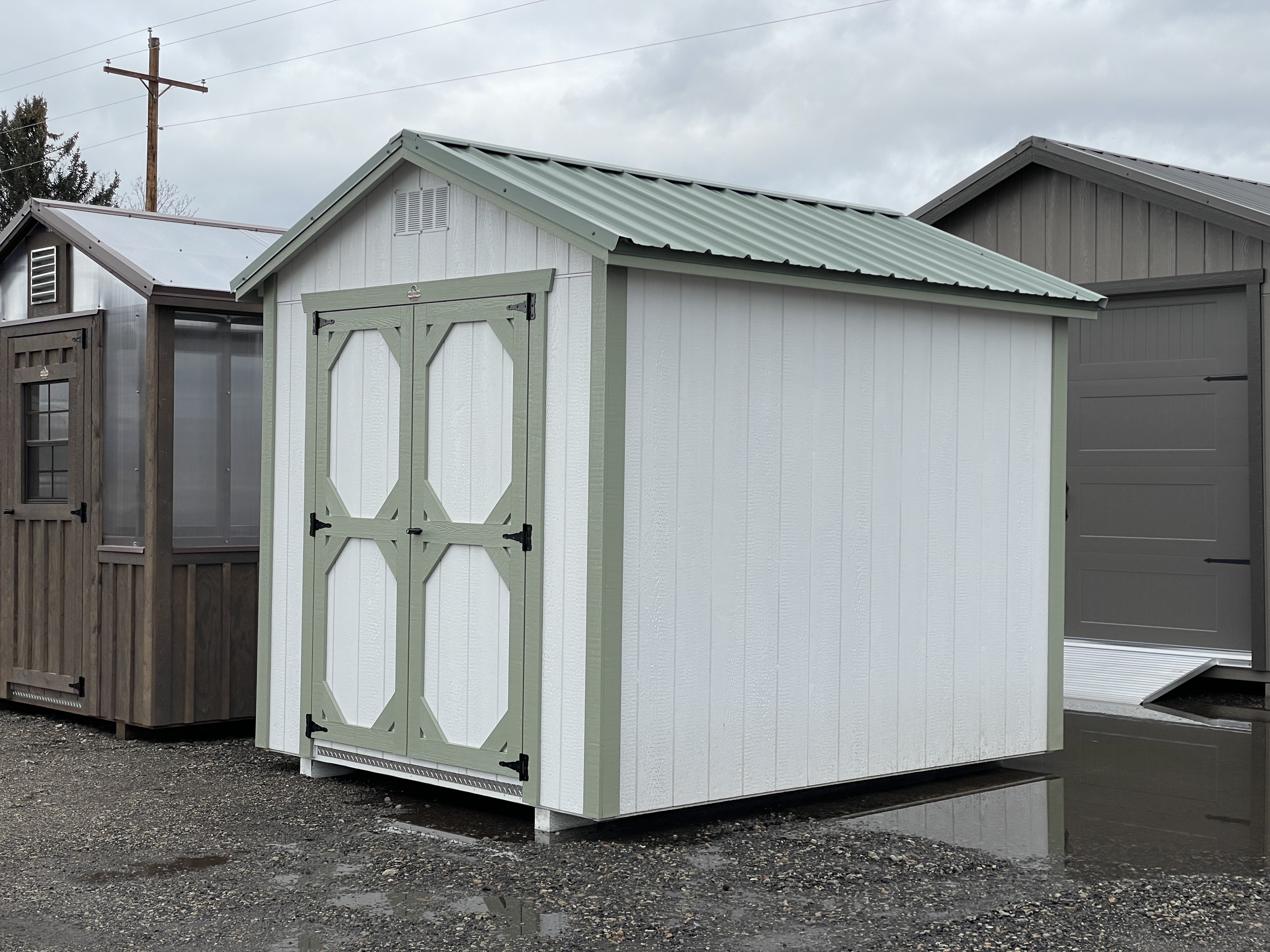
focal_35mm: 52
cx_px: 635
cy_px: 476
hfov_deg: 36.8
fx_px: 1908
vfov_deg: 28.0
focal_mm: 6
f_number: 2
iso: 25
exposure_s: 1/1020
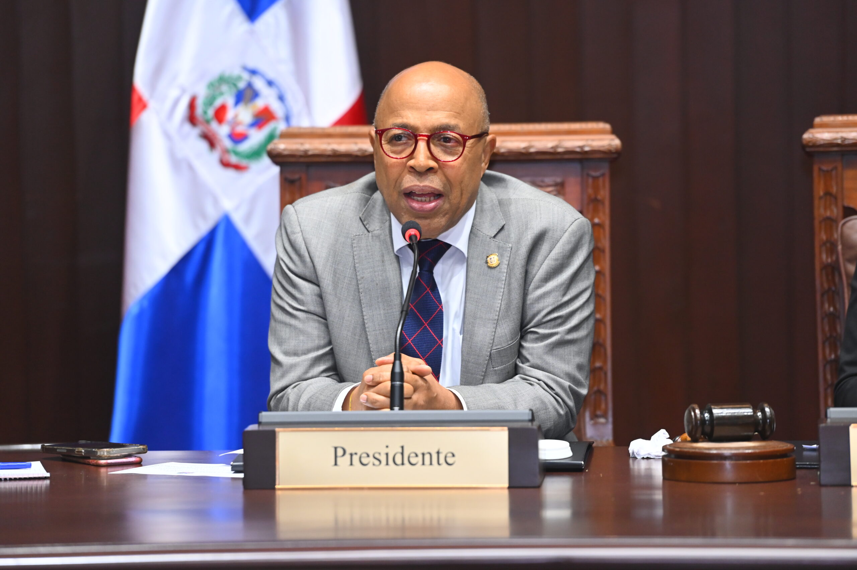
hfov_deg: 10.3
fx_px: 4758
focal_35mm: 200
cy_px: 285
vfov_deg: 6.9
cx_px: 428
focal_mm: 200
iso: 2000
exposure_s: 1/160
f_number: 3.5
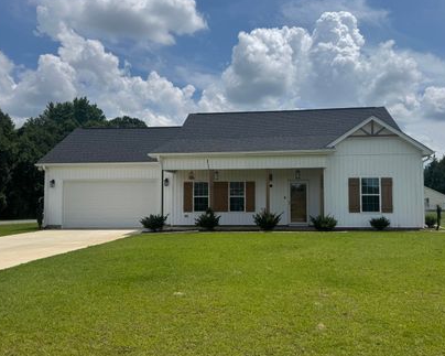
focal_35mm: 29
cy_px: 182
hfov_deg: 60.4
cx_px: 241
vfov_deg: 50.0
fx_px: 382
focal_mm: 6.76
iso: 80
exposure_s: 1/10417
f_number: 1.78
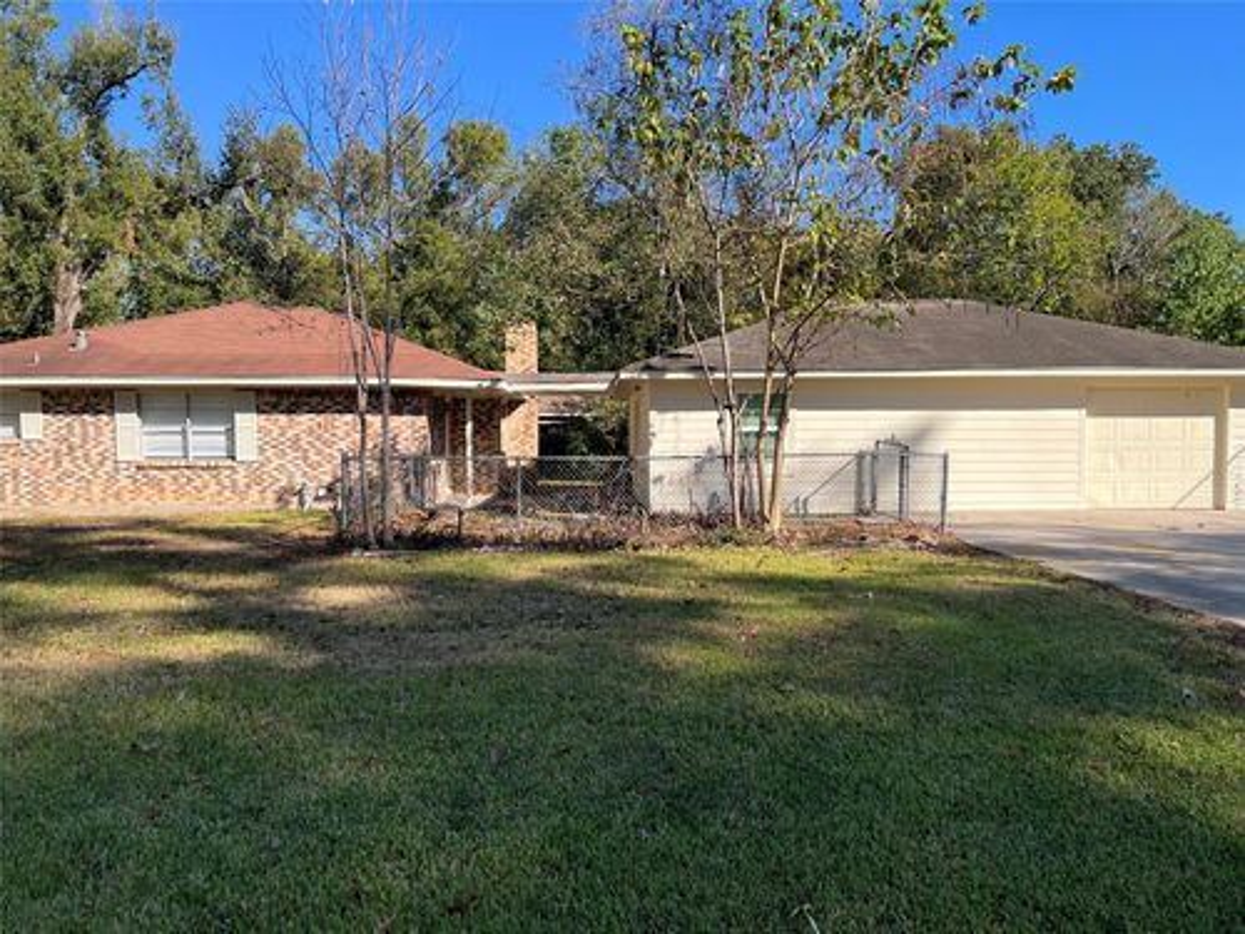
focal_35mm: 26
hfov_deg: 67.3
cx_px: 622
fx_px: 935
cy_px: 467
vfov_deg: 53.1
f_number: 1.6
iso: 50
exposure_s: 1/1672
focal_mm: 5.1
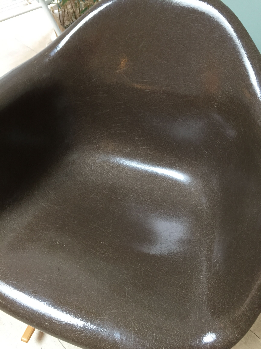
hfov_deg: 48.2
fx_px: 292
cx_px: 130
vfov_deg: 61.7
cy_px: 174
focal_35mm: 29
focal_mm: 4.15
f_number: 2.2
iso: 64
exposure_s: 1/33
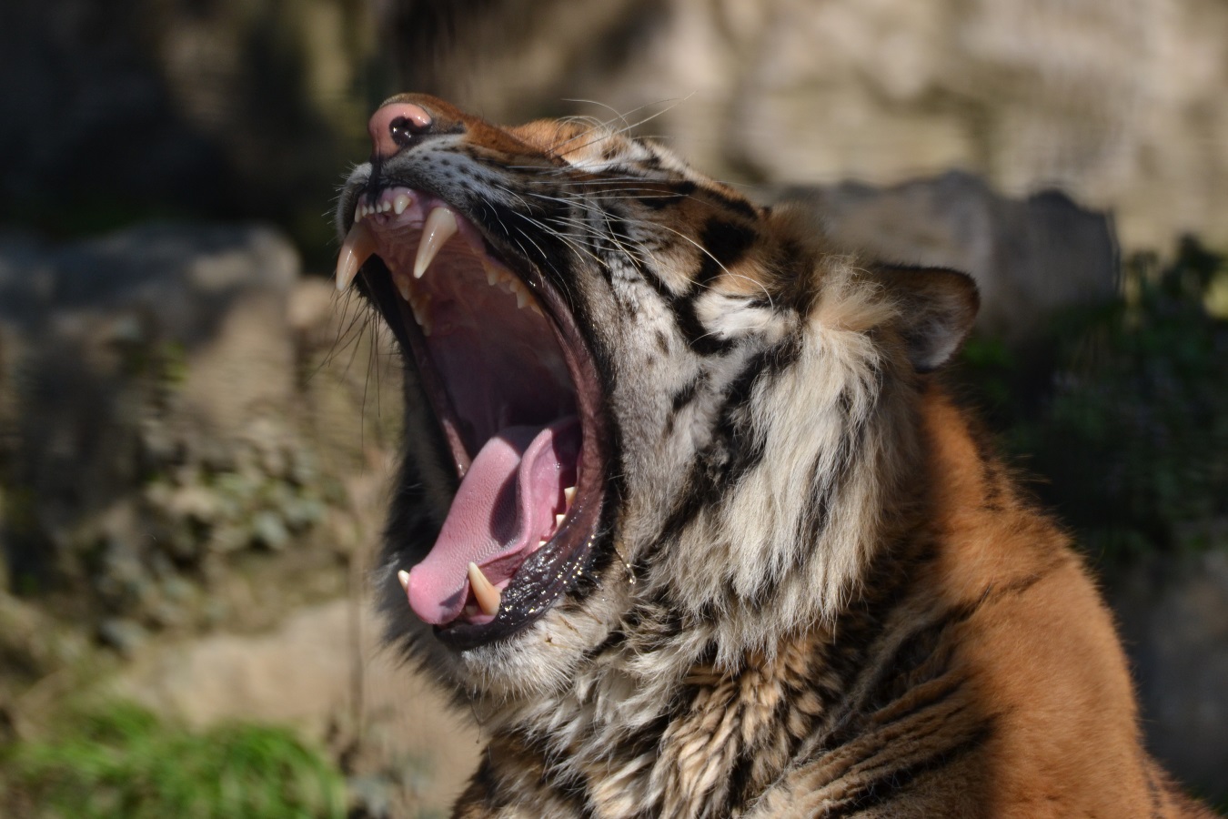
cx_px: 614
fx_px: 11256
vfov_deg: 4.2
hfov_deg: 6.2
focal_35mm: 330
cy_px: 410
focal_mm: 220
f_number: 5.3
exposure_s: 1/1250
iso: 400
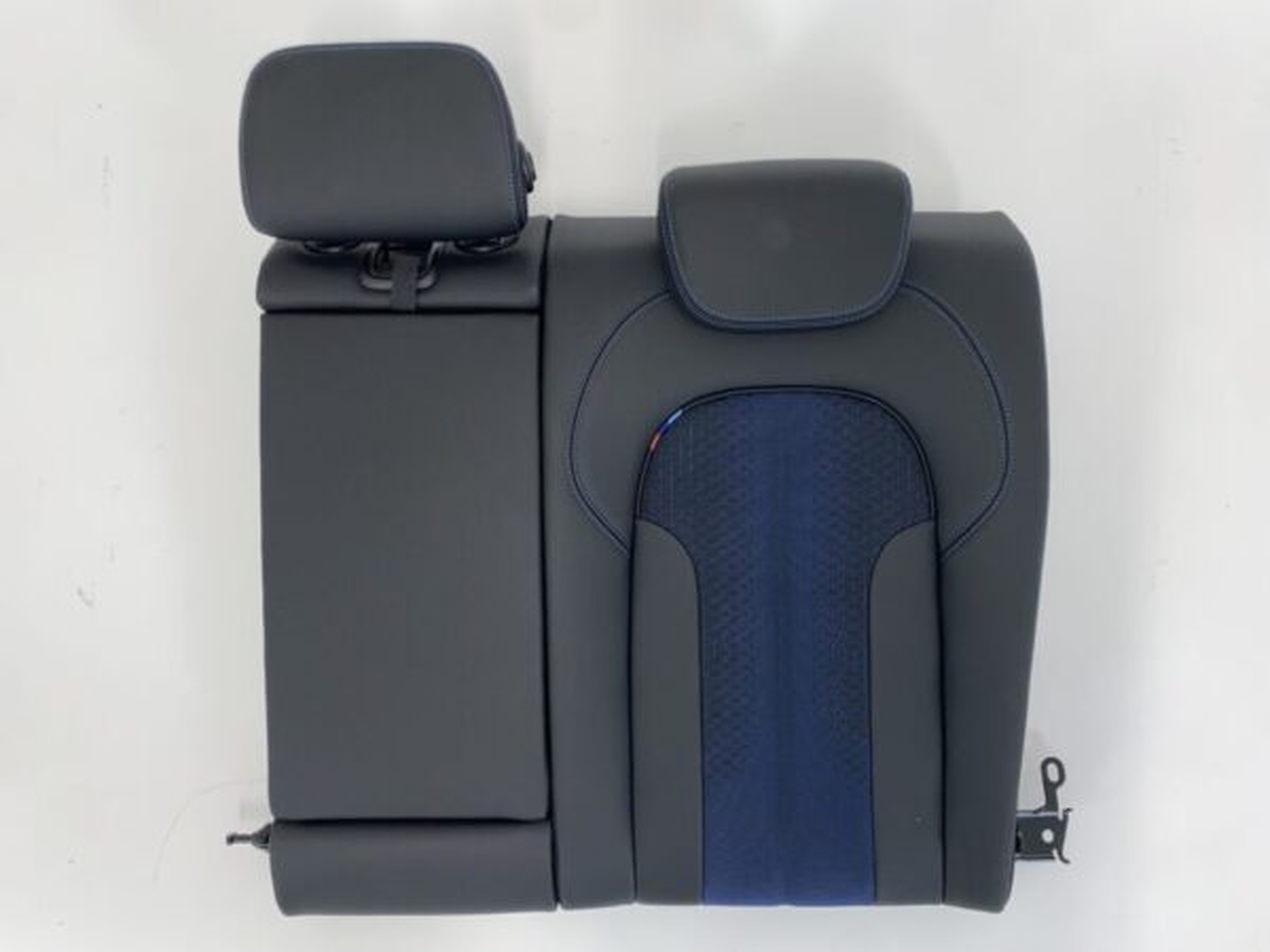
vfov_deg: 53.1
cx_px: 635
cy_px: 476
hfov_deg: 67.3
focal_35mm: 26
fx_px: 954
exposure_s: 1/47
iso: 40
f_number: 1.8
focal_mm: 4.25
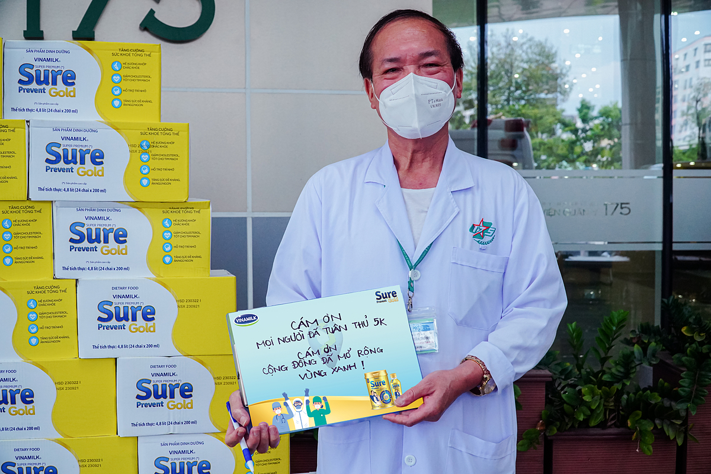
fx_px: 859
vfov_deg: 30.8
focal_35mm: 44
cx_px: 356
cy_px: 237
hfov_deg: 45.0
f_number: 5.6
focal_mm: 29
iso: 1600
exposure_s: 1/160
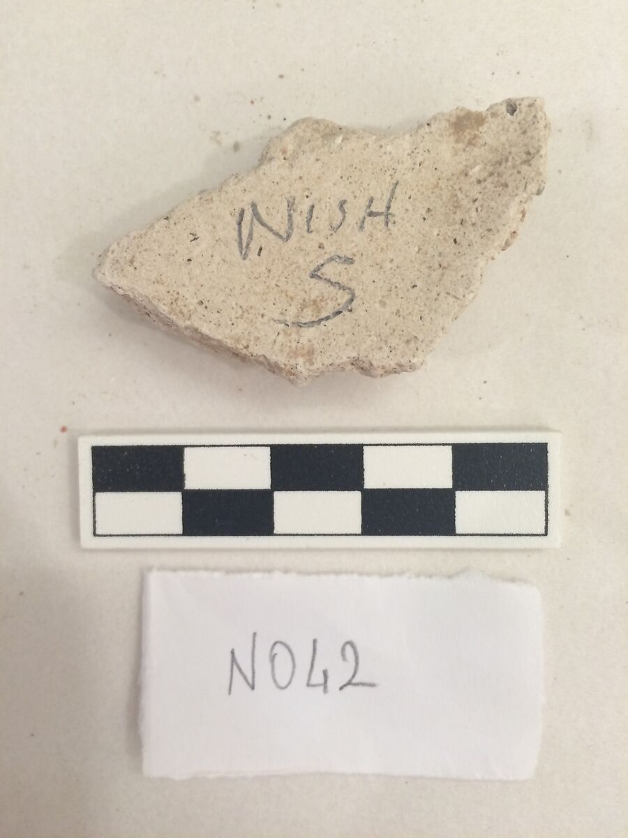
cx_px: 314
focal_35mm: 29
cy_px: 419
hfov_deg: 48.2
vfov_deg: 61.7
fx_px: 701
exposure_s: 1/30
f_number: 2.2
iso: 80
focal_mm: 4.15
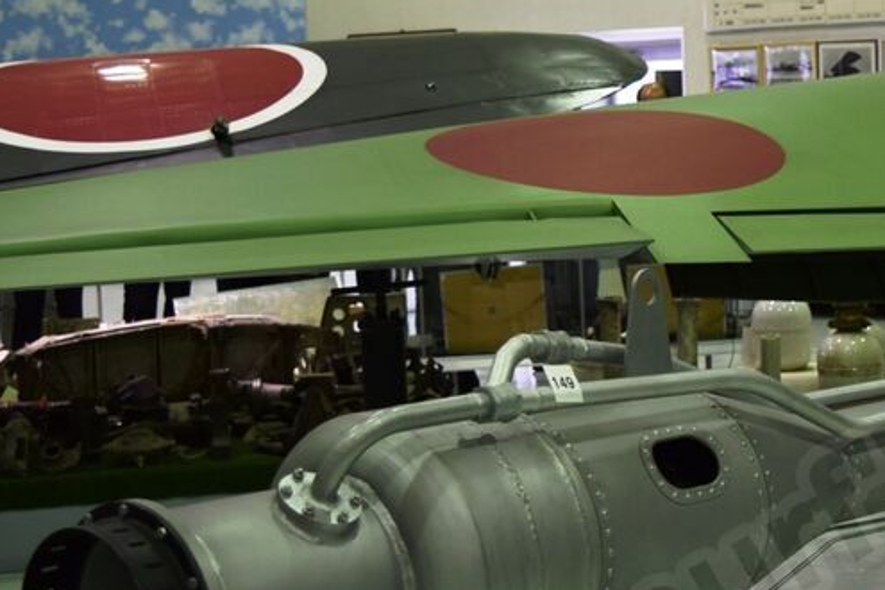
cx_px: 767
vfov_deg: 15.3
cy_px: 346
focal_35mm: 89
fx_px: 2195
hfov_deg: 22.3
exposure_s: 1/60
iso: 400
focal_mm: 23
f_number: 4
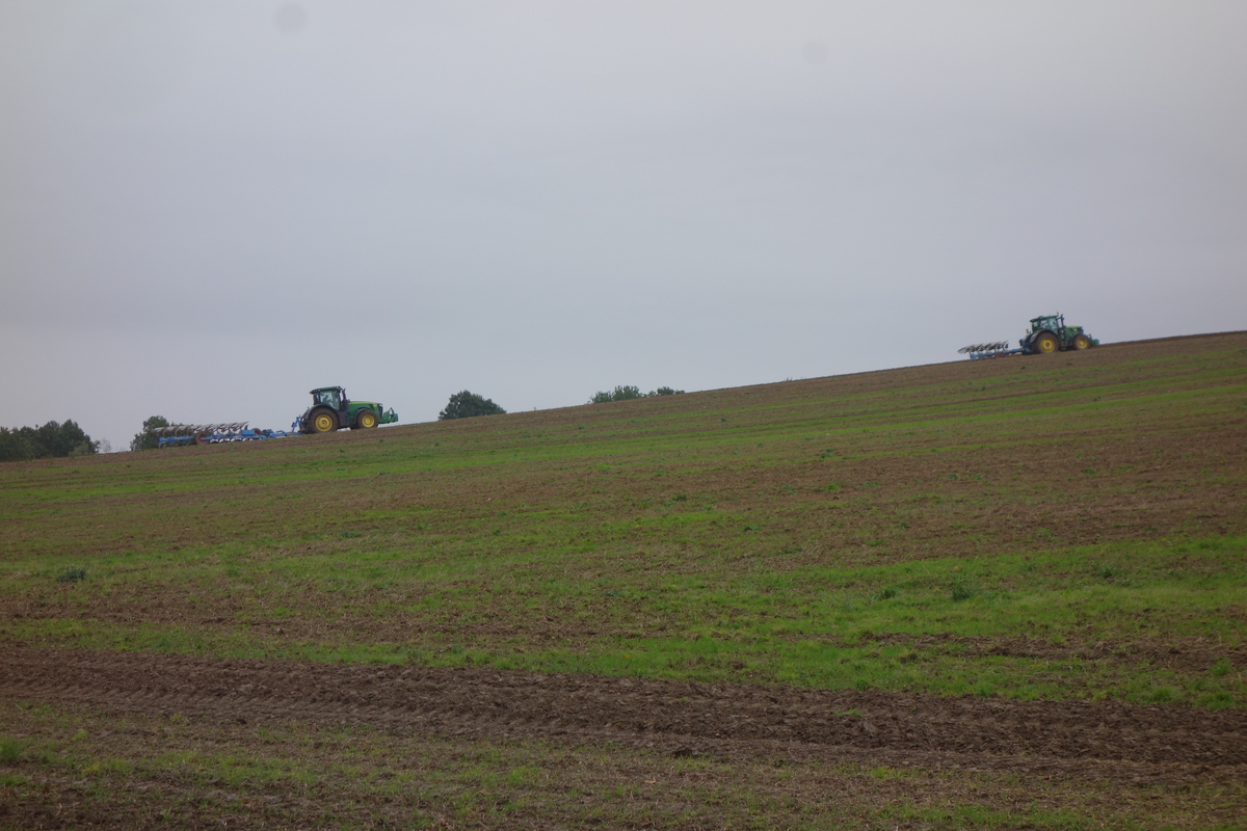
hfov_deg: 21.2
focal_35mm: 96
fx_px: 3325
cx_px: 624
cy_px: 416
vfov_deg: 14.3
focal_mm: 35.62
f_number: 4.9
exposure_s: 1/100
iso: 200
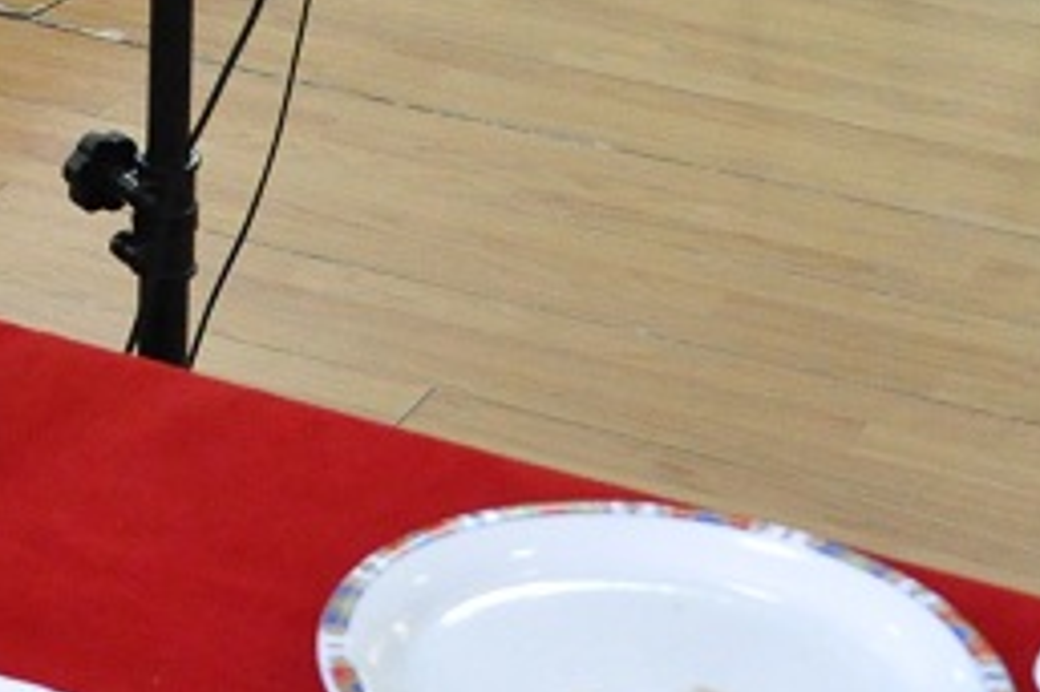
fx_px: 3638
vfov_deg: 10.5
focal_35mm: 126
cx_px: -304
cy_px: -342
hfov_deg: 15.5
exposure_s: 1/60
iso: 2500
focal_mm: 18
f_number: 4
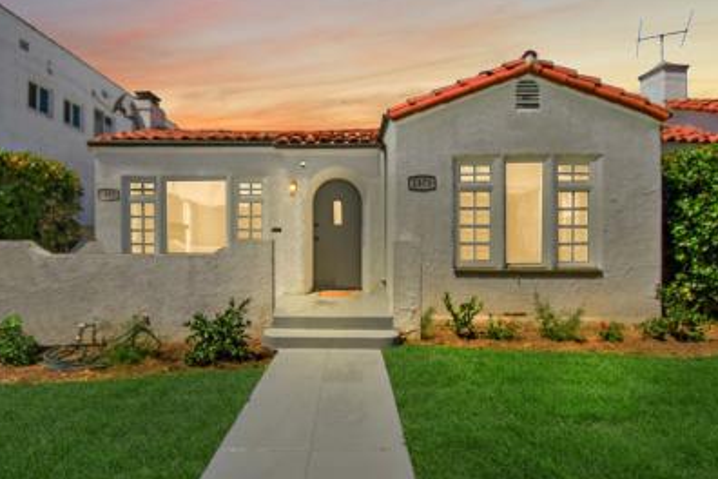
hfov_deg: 93.3
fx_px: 339
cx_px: 349
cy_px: 230
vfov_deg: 70.4
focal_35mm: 17
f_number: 5
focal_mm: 10
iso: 100
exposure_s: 1/200
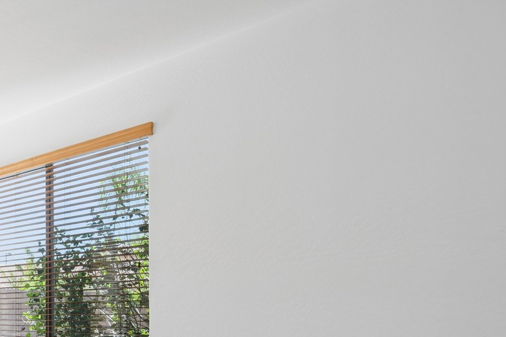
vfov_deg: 32.4
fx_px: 550
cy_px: 305
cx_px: -54
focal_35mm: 39
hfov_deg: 39.9
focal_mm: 17.5
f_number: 8
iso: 320
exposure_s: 1/200
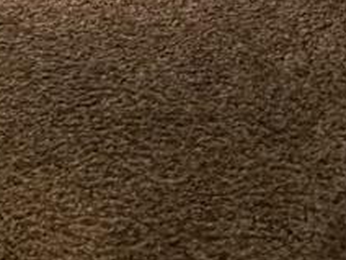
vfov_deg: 12.4
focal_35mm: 99
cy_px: -329
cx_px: 131
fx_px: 990
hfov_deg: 19.8
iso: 500
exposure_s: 1/60
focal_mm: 2.22
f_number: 2.2
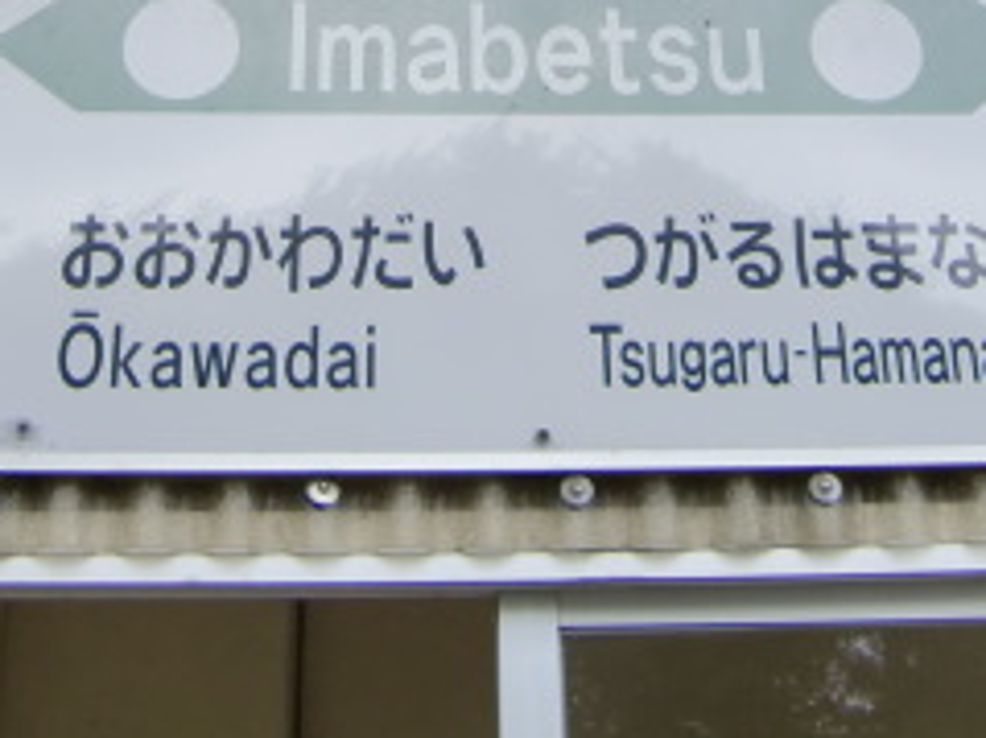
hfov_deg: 26.0
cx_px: 512
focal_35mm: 75
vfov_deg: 18.2
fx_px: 2135
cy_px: -235
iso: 64
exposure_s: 1/500
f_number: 2.6
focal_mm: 4.9
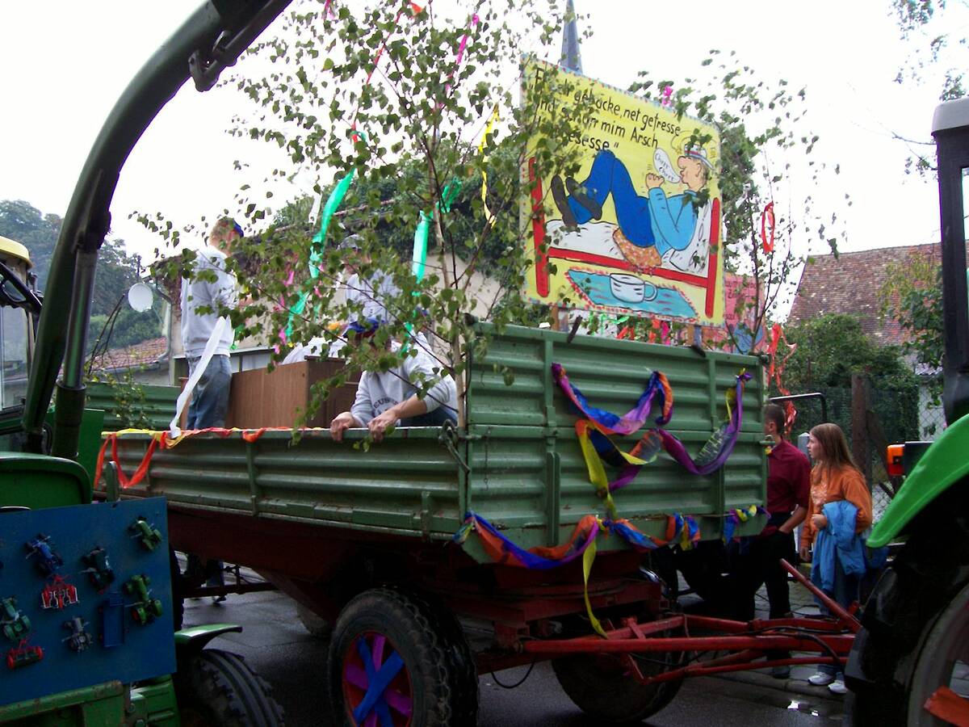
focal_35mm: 34
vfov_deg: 41.8
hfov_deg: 54.0
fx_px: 952
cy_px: 364
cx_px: 484
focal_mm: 5.6
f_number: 2.7
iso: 80
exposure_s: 1/308
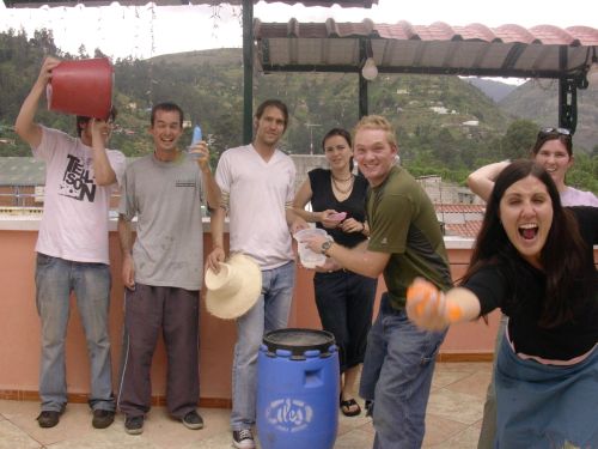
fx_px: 639
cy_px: 224
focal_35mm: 37
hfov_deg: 50.1
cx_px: 299
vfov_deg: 38.7
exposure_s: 1/166
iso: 70
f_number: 5.4
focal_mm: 5.6
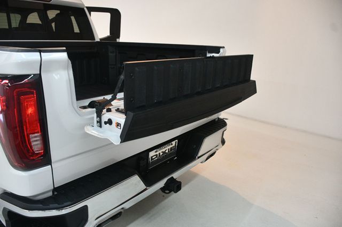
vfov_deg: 47.9
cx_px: 171
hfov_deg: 67.4
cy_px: 114
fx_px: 256
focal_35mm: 27
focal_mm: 18
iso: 1250
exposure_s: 1/125
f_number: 3.5
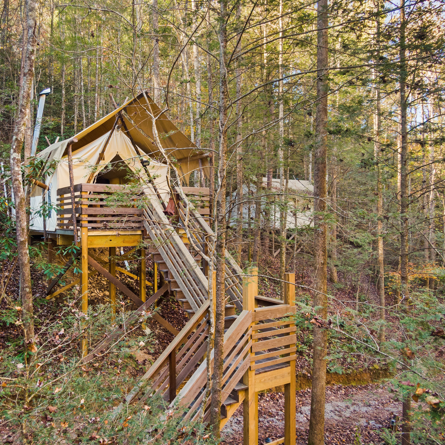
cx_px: 156
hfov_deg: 54.7
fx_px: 422
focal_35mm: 29
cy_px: 217
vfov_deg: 55.6
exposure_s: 1/30
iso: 200
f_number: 2.8
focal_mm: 4.39
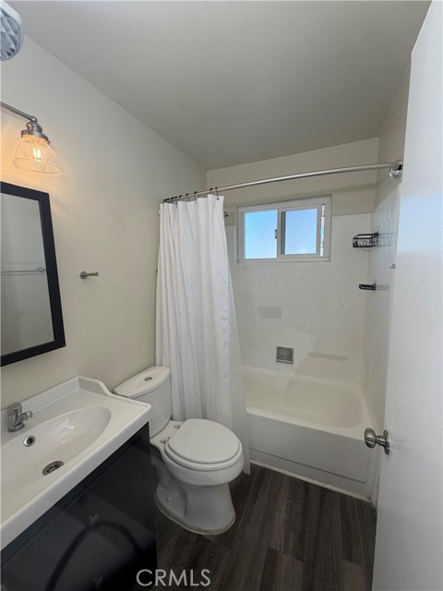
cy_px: 296
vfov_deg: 102.1
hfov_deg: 85.7
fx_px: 239
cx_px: 222
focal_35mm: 14
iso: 50
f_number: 2.2
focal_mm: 2.22
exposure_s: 1/120
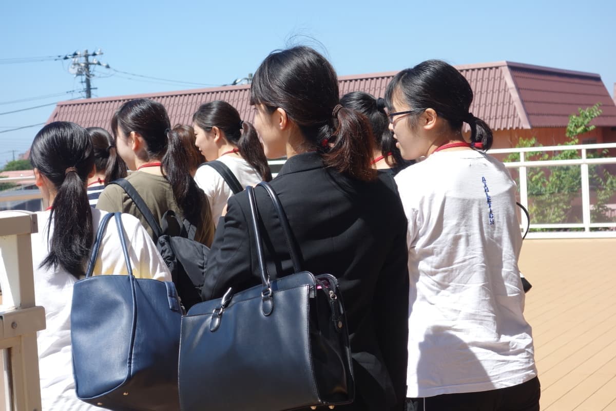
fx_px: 1215
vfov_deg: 19.2
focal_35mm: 71
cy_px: 206
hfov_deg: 28.5
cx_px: 308
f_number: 5.6
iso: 125
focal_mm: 26.26
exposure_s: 1/400
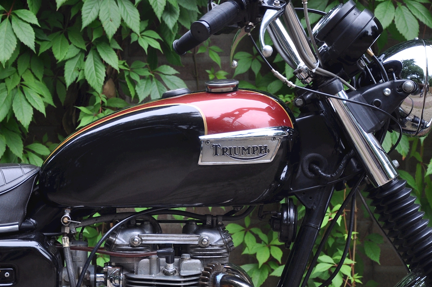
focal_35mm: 134
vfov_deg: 10.2
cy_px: 127
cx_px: 192
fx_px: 1606
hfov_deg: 15.3
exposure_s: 1/125
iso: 400
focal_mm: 58
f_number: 5.3
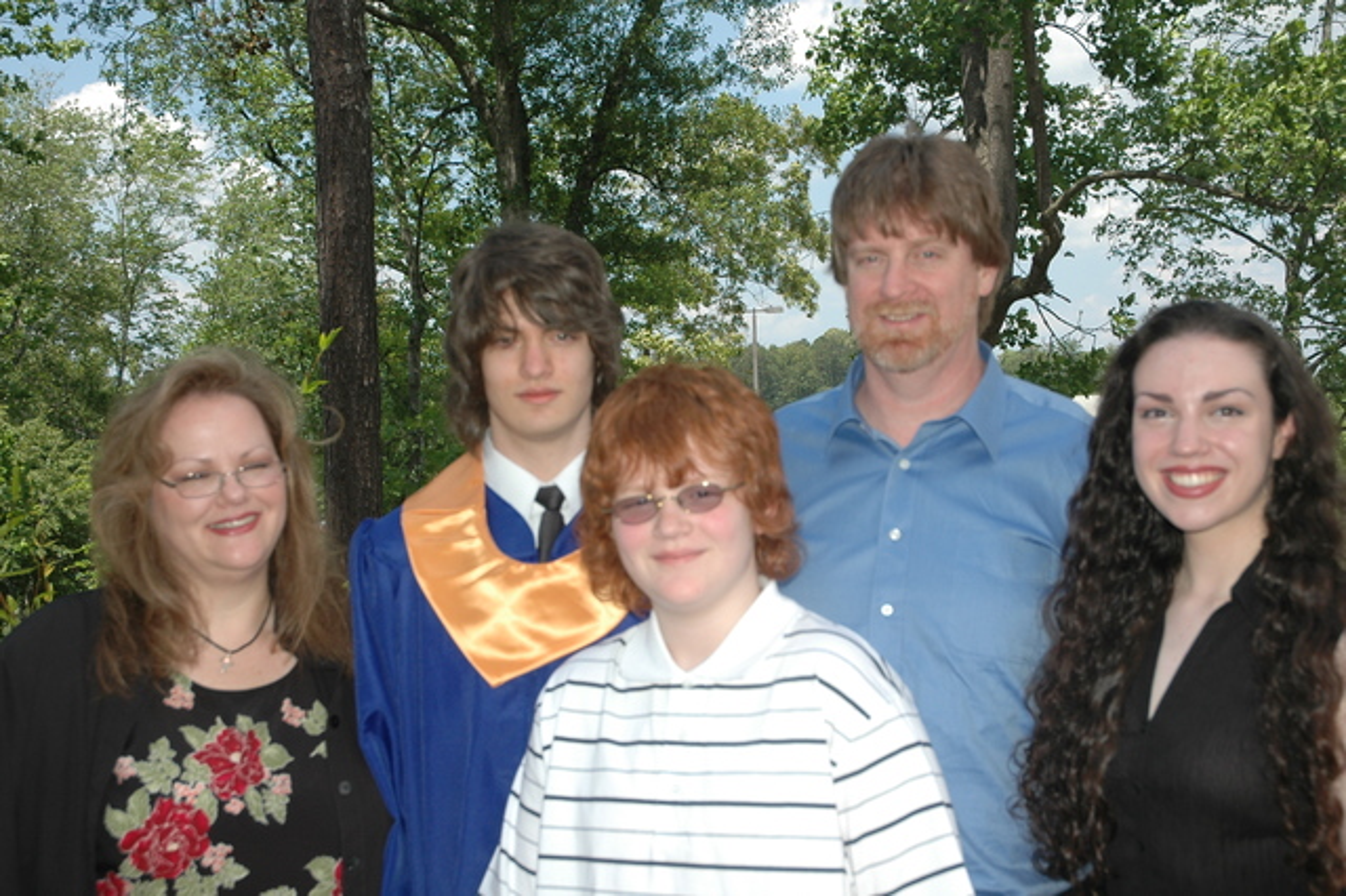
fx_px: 1738
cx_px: 673
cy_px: 448
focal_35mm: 46
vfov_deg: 28.9
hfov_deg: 42.3
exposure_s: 1/500
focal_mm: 31
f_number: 5.6
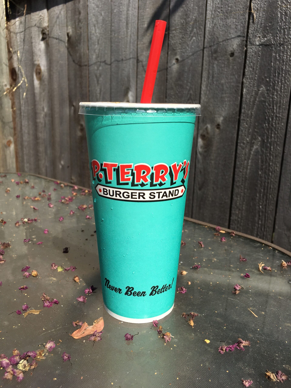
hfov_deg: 48.2
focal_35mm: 29
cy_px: 194
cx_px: 146
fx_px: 325
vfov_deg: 61.7
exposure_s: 1/2137
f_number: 2.2
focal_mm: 4.15
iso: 25
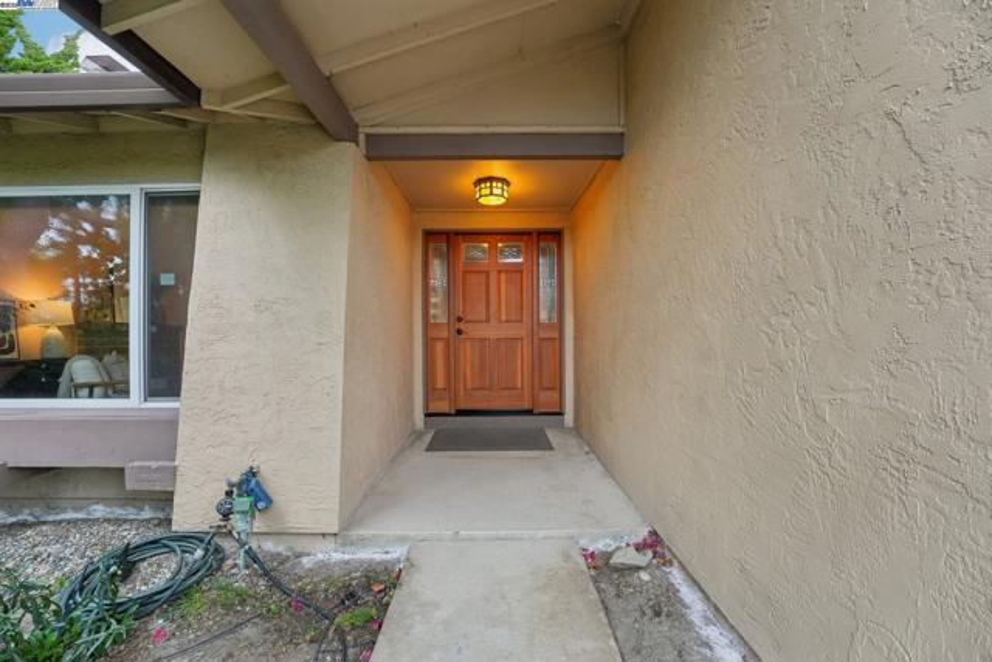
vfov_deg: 81.2
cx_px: 496
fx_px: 386
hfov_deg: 104.2
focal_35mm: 14
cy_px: 331
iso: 800
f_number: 8
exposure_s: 1/50
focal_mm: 14
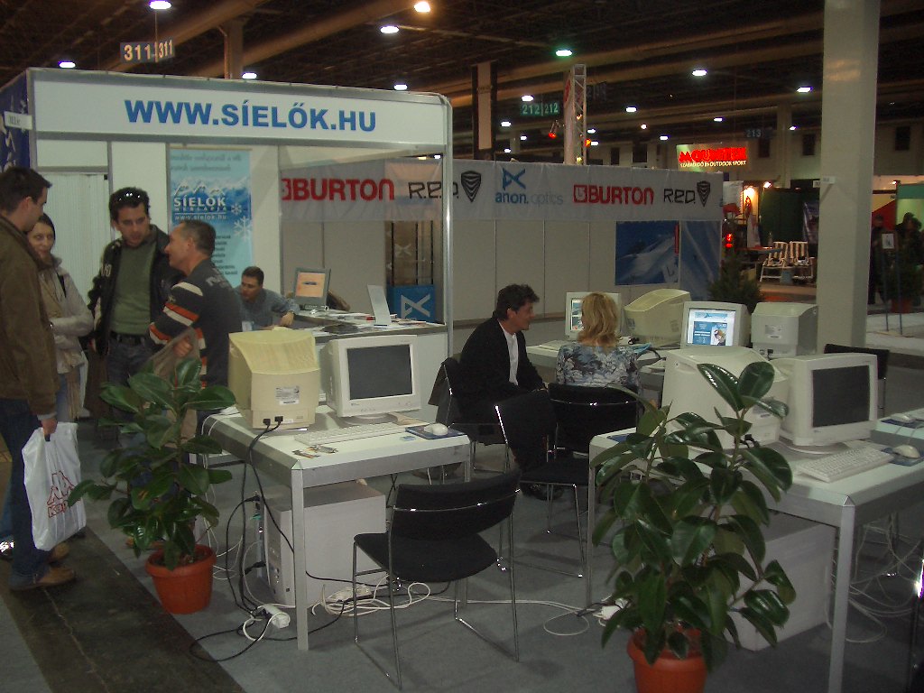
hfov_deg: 52.6
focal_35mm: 35
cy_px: 346
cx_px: 462
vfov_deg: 40.7
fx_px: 934
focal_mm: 5.8
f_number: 2.6
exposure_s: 1/40
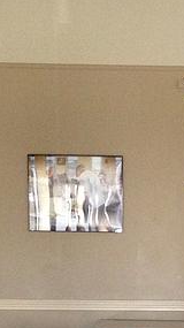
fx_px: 1060
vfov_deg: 16.9
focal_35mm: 122
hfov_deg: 9.8
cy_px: 374
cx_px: 205
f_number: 2.4
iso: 250
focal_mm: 4.12
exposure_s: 1/20
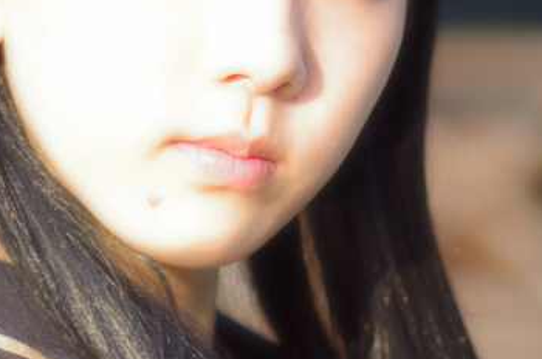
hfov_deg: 5.2
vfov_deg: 3.5
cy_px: -56
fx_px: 5936
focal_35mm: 395
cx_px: 116
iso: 100
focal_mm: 90
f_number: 2.8
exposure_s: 1/320
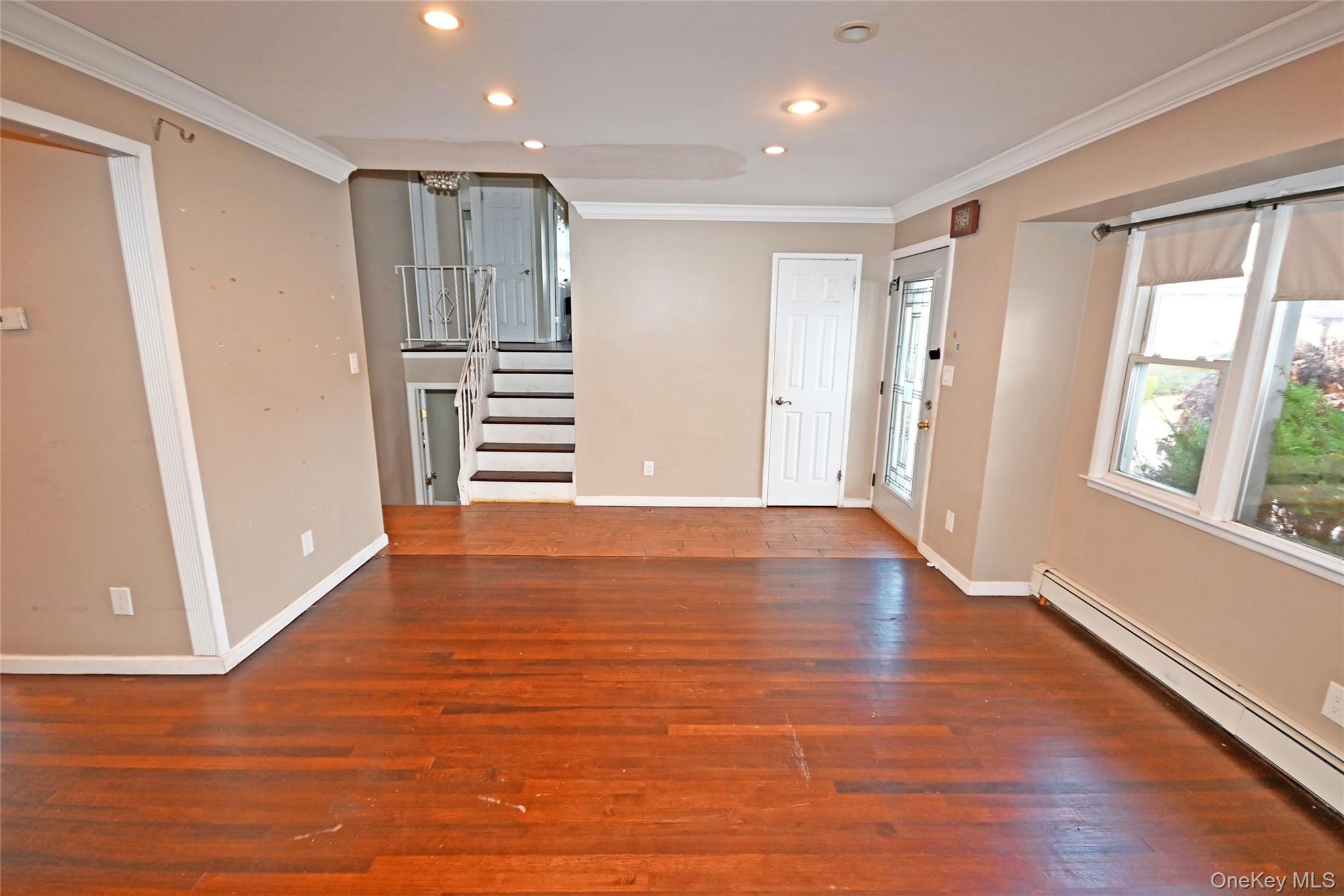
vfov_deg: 77.3
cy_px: 448
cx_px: 672
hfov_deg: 100.4
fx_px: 560
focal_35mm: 15
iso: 400
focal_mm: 10
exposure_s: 1/60
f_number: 4
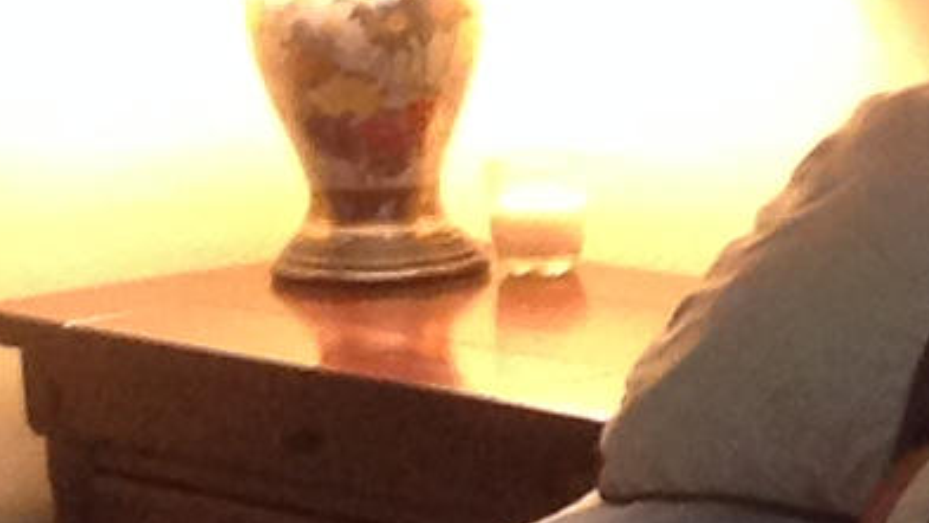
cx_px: 1154
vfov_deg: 4.8
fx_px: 6183
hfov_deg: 8.5
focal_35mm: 251
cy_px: 573
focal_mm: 4.28
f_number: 2.4
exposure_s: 1/15
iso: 200
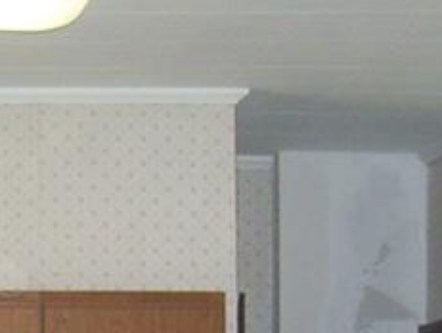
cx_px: -256
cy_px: 609
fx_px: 2033
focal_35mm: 159
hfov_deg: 11.8
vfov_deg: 8.9
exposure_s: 1/60
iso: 200
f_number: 2.7
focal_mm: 6
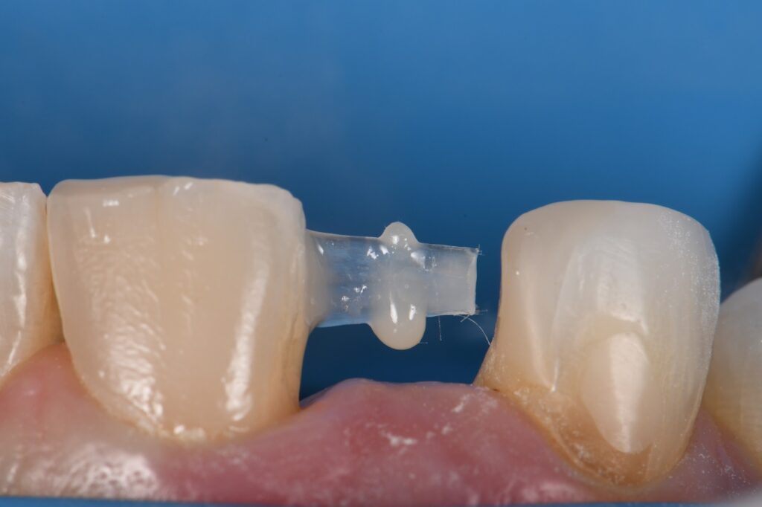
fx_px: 3322
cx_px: 381
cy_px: 254
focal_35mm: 157
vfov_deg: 8.7
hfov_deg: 13.1
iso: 200
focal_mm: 105
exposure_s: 1/160
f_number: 32
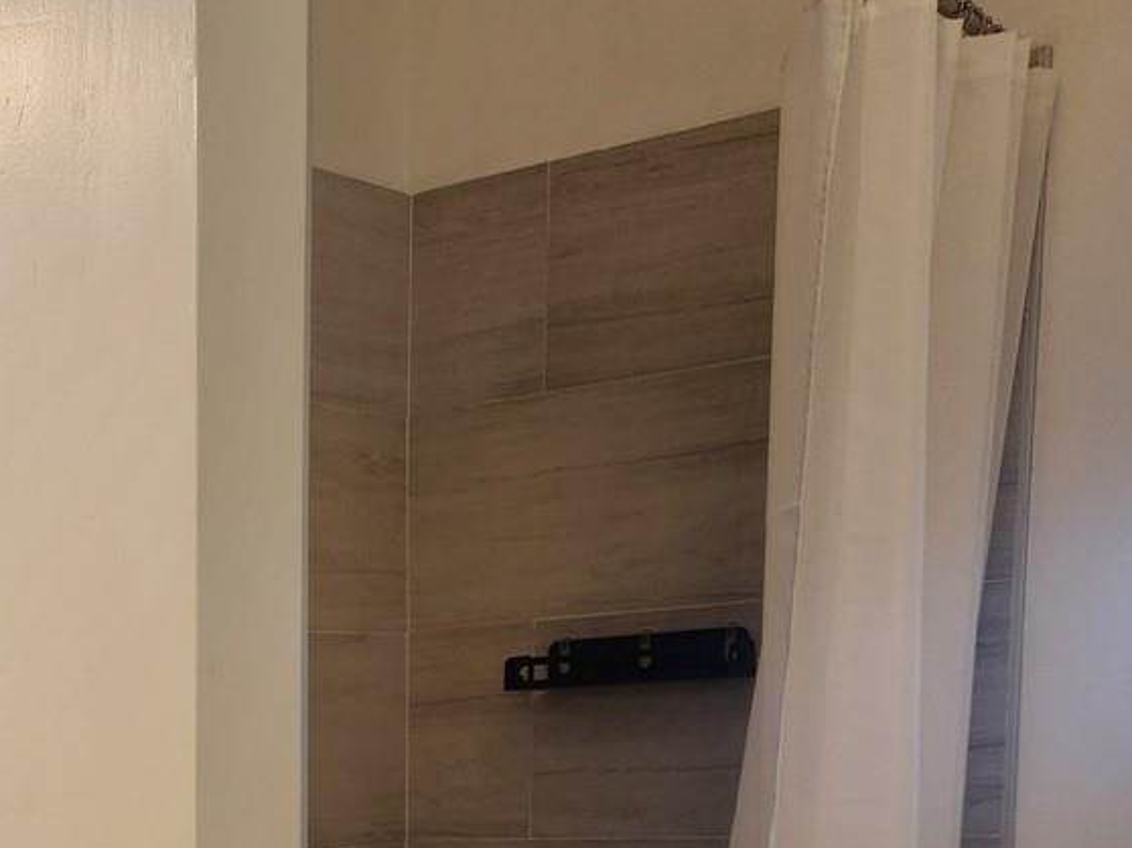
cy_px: 1100
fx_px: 2157
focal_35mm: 66
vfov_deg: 20.4
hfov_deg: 27.0
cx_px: -116
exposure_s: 1/120
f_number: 1.8
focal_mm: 5.4
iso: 50
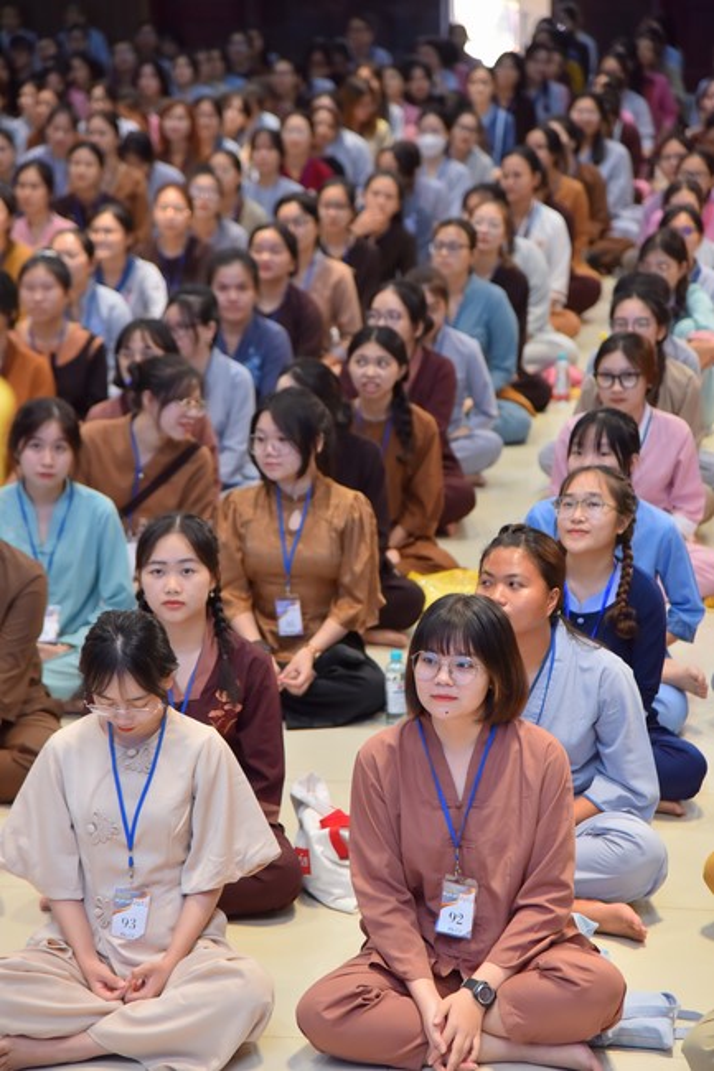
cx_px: 357
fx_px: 3125
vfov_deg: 19.5
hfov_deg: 13.0
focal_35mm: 105
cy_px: 536
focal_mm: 105
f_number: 5
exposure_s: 1/125
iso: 1000
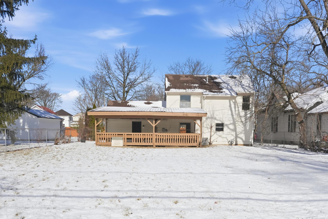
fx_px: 273
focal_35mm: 30
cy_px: 110
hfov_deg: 61.9
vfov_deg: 43.6
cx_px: 164
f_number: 7.1
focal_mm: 20
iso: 800
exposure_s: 1/4000
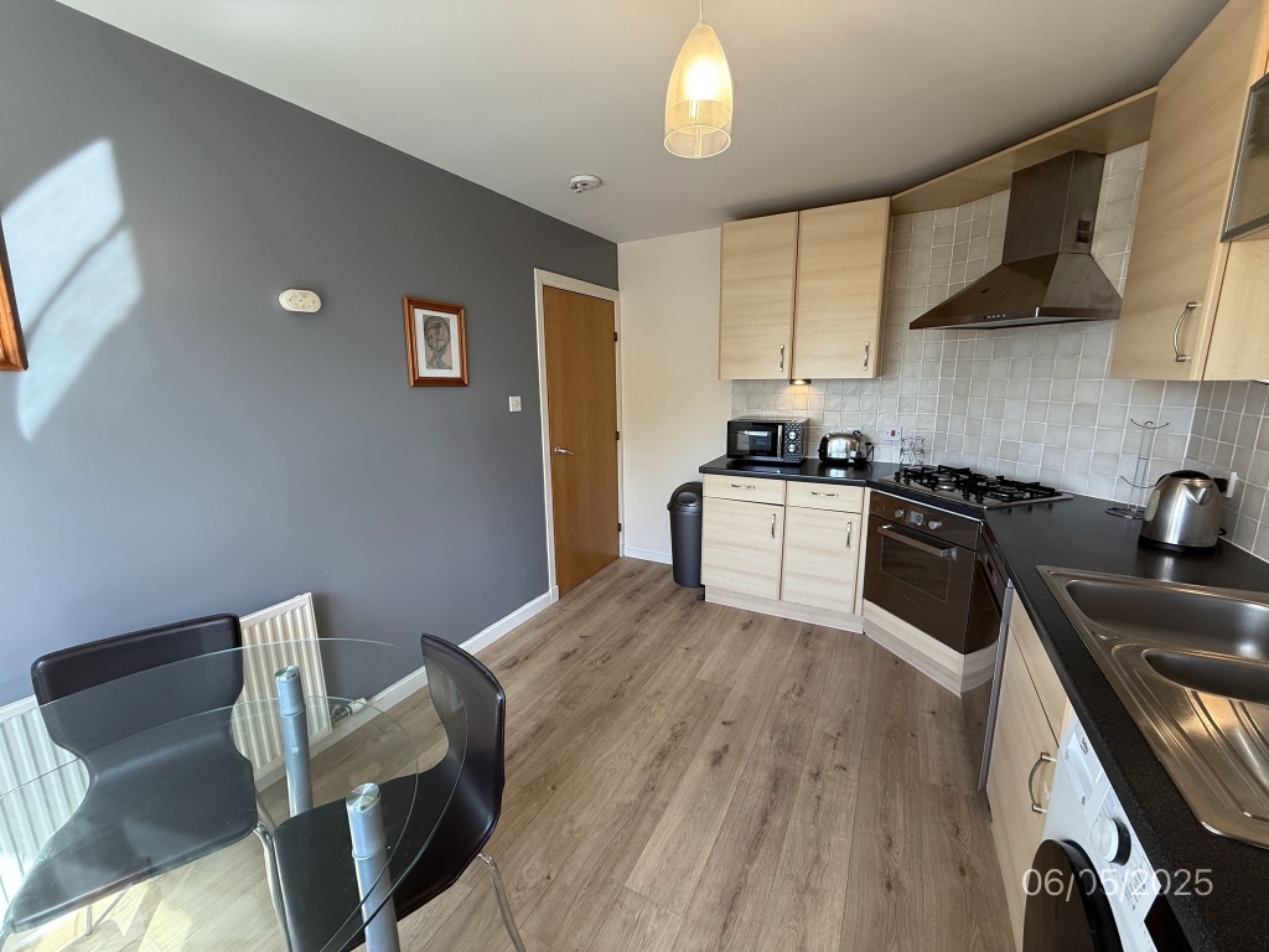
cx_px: 634
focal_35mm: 14
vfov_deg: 85.7
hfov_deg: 102.1
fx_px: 513
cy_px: 476
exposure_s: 1/99
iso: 125
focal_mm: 2.22
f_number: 2.2
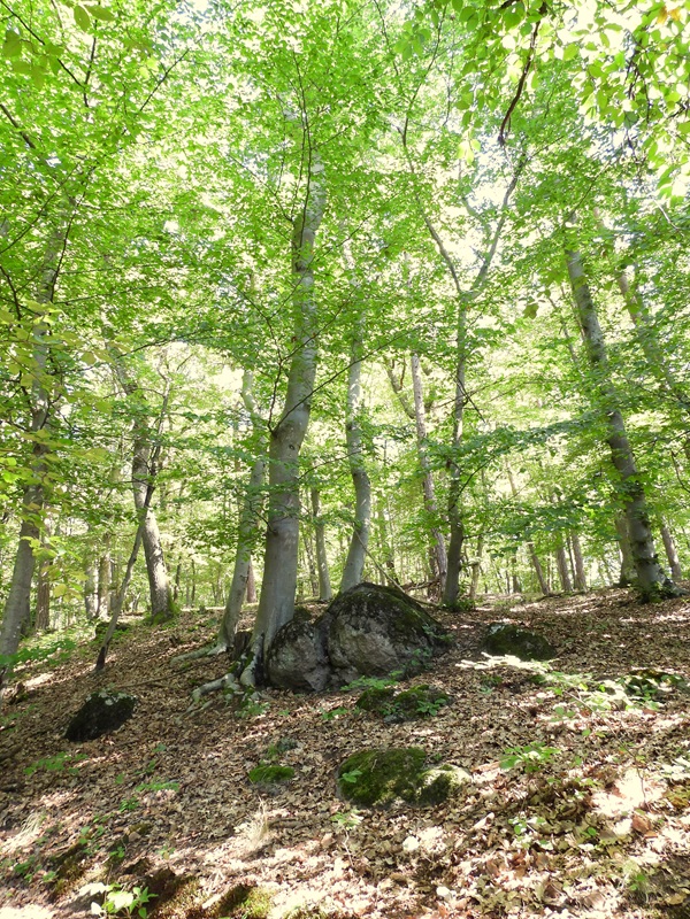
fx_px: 638
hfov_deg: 56.8
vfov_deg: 71.6
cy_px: 460
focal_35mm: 24
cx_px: 345
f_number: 2.8
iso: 140
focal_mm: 4.3
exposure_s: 1/30
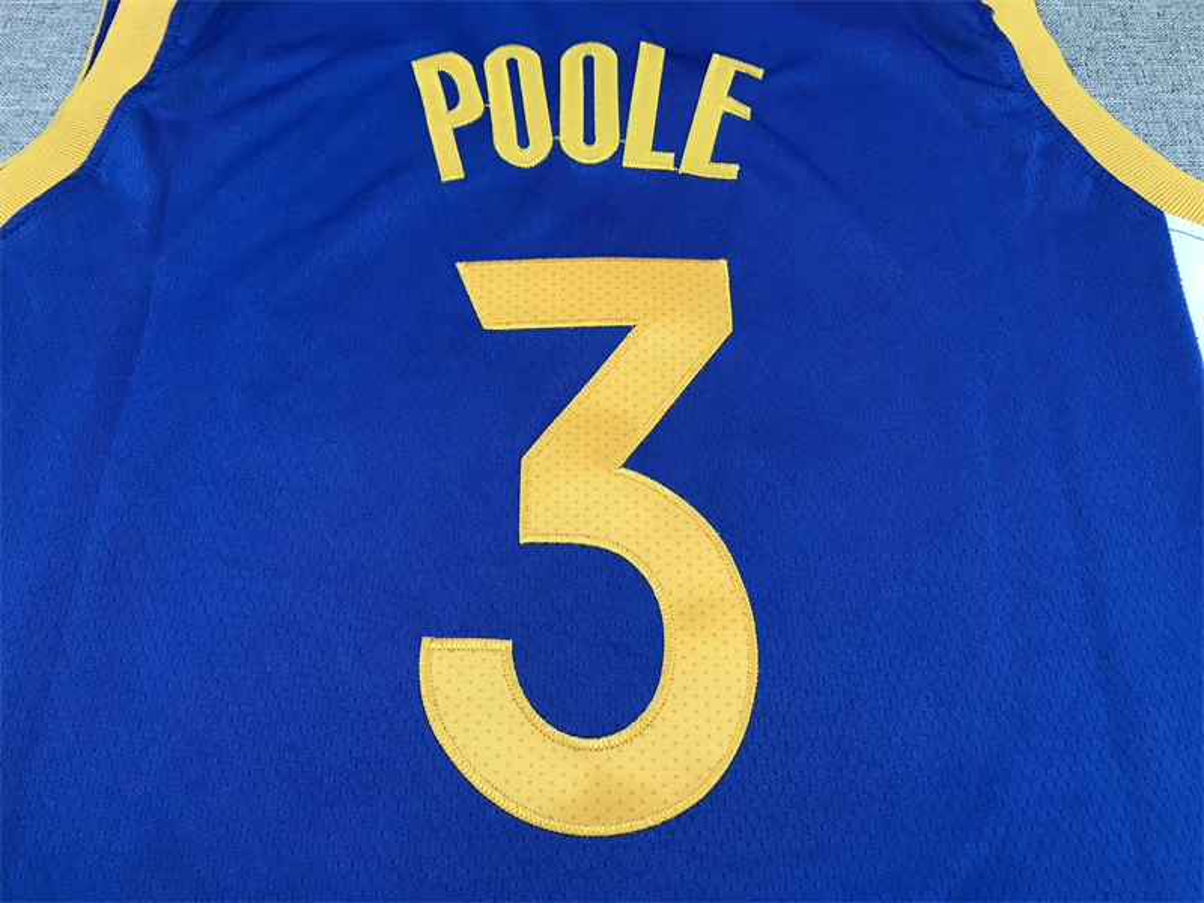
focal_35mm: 28
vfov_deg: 49.7
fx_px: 974
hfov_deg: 63.4
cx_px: 602
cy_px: 452
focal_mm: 3.99
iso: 32
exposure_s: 1/33
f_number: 1.8
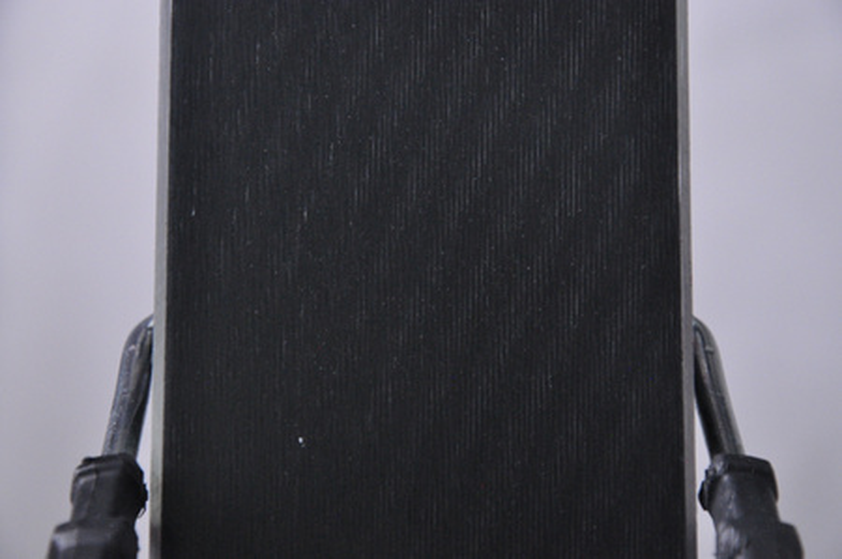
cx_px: 421
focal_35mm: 158
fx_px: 3680
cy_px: 280
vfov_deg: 8.7
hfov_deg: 13.1
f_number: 8
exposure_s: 1/125
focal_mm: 105
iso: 3200
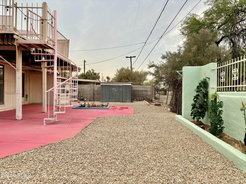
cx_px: 123
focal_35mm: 26
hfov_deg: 67.3
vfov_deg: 53.1
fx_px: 185
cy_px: 92
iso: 50
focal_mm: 5.96
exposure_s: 1/302
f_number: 1.6
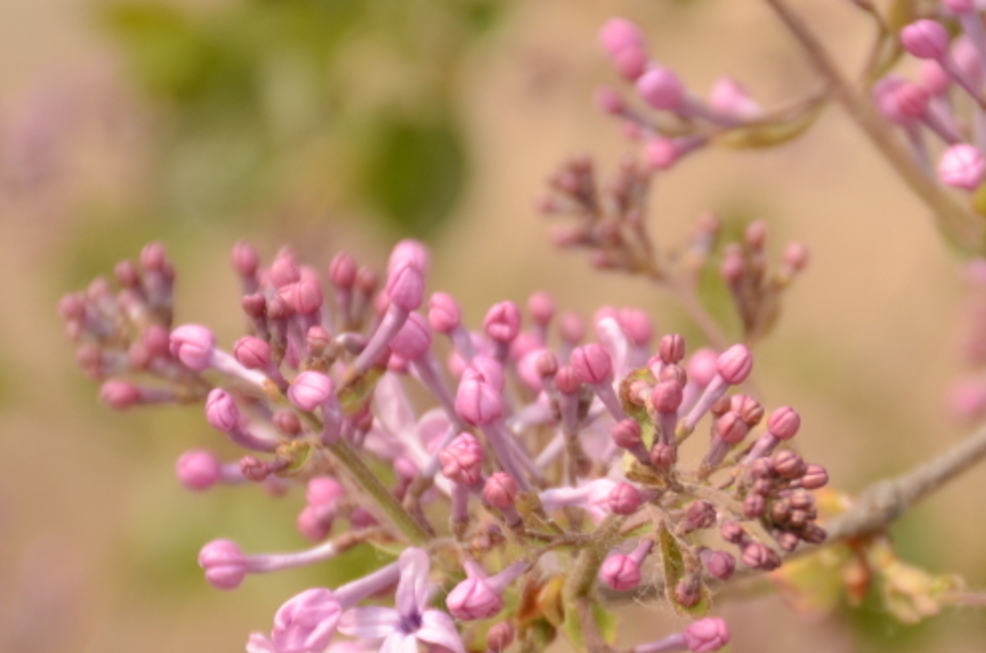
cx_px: 808
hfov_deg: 4.7
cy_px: 477
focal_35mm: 435
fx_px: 11887
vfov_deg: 3.1
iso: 200
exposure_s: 1/320
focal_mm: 140
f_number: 5.6
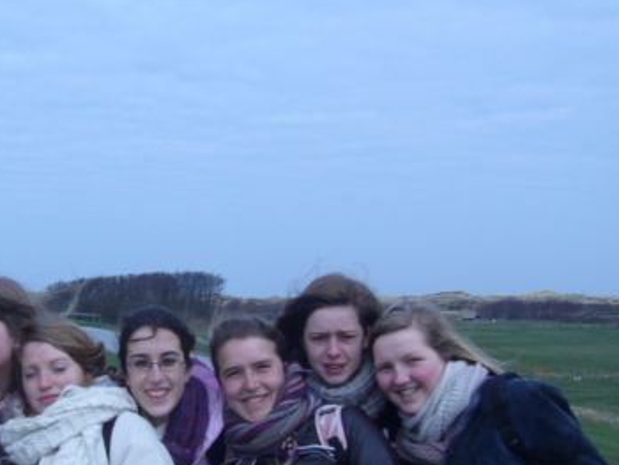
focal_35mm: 64
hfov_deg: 29.9
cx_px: 186
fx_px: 1145
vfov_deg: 22.8
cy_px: 332
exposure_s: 1/320
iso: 80
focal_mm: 5.8
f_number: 5.6
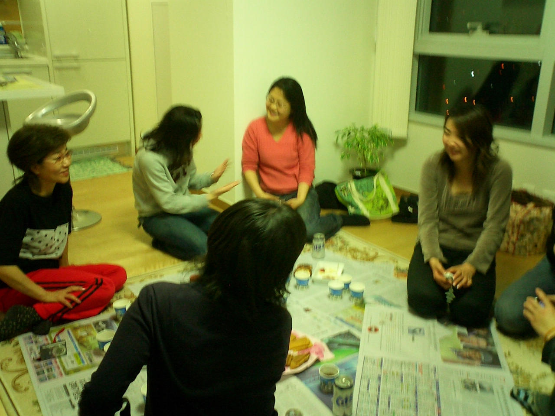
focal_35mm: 37
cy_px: 208
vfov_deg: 38.7
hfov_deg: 50.1
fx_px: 593
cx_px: 278
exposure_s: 1/8
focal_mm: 5.6
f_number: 3.5
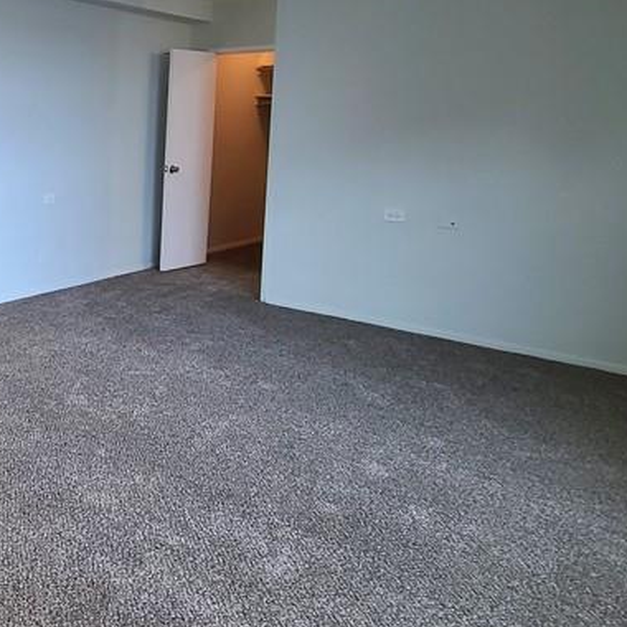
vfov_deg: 51.3
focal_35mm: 31
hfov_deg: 39.7
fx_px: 635
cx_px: -104
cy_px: 196
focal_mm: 2.2
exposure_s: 1/60.2
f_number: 2.2
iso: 200
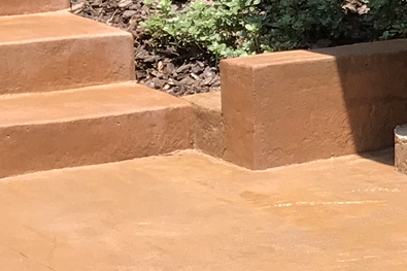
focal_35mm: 151
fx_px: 1706
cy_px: 133
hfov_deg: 12.8
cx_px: 647
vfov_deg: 9.1
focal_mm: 3.99
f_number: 1.8
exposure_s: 1/1212
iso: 20
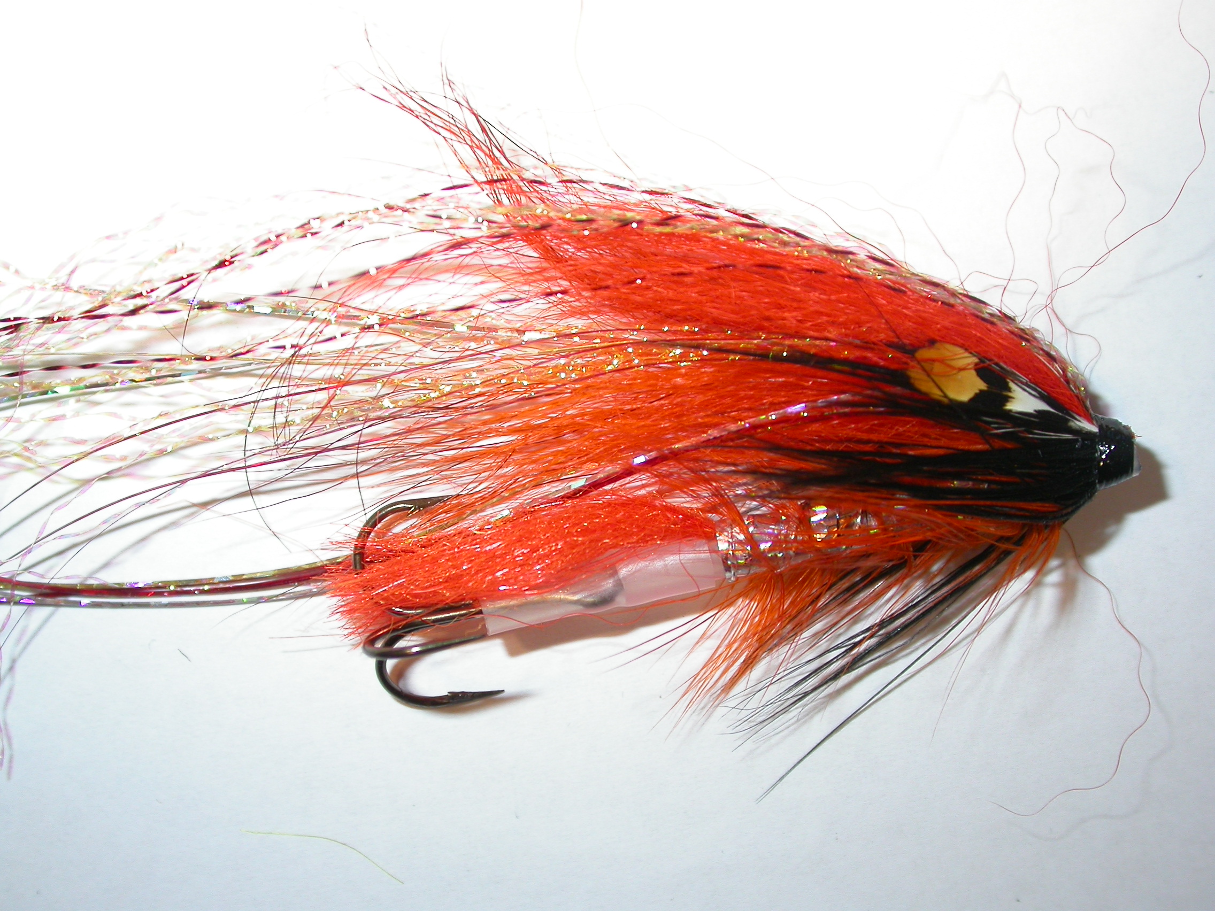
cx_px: 608
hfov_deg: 31.7
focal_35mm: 61
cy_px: 456
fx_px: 2141
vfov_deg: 24.0
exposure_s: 1/60.3
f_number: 3.1
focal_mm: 12.7
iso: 100
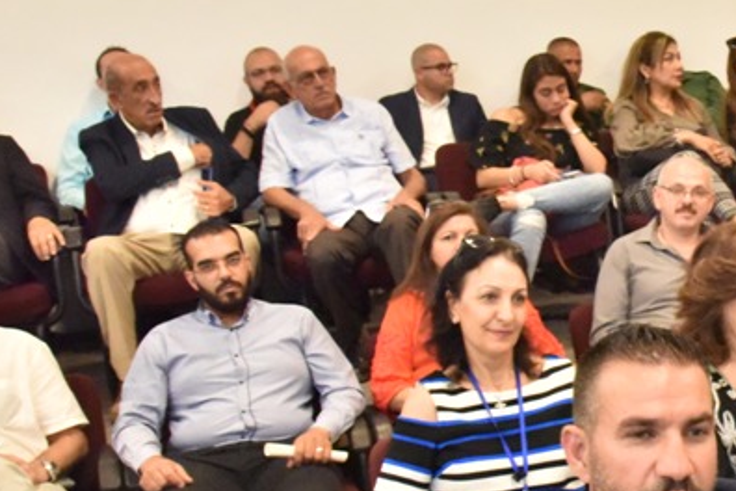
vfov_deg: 21.8
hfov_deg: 29.5
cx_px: 792
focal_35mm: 62
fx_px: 1267
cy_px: 332
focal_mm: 24
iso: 12800
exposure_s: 1/30
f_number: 10
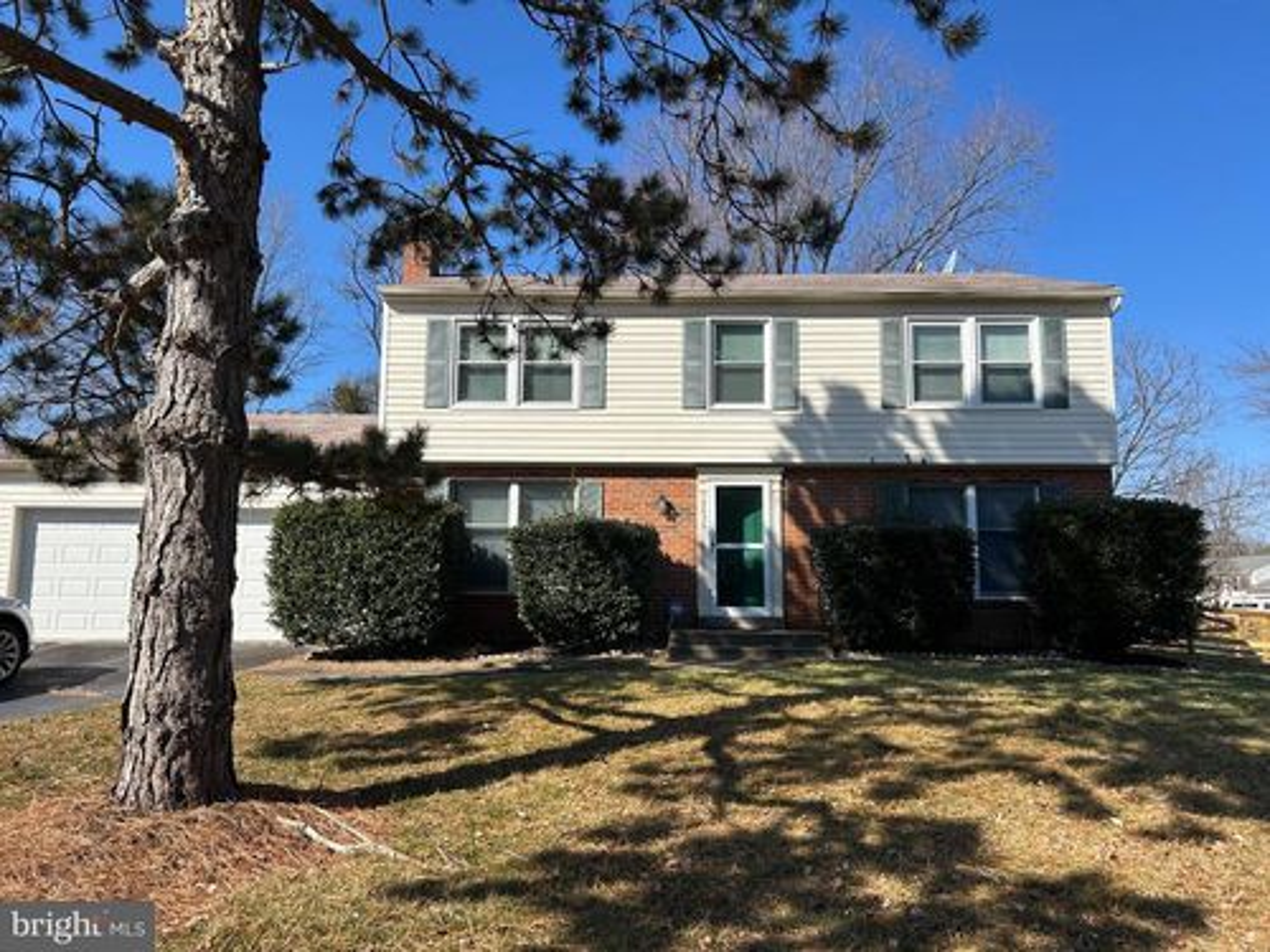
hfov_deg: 67.3
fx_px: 954
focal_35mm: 26
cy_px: 476
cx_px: 635
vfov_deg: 53.1
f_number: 1.5
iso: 50
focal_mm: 5.7
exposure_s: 1/2841
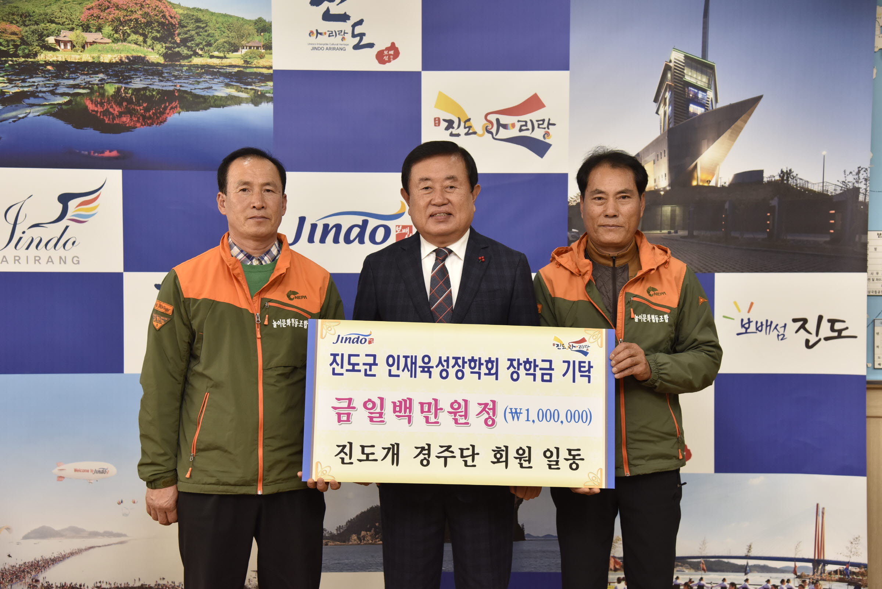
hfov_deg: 38.2
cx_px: 441
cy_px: 294
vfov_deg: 26.0
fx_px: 1274
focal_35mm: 52
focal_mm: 52
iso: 800
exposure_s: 1/125
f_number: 4.5
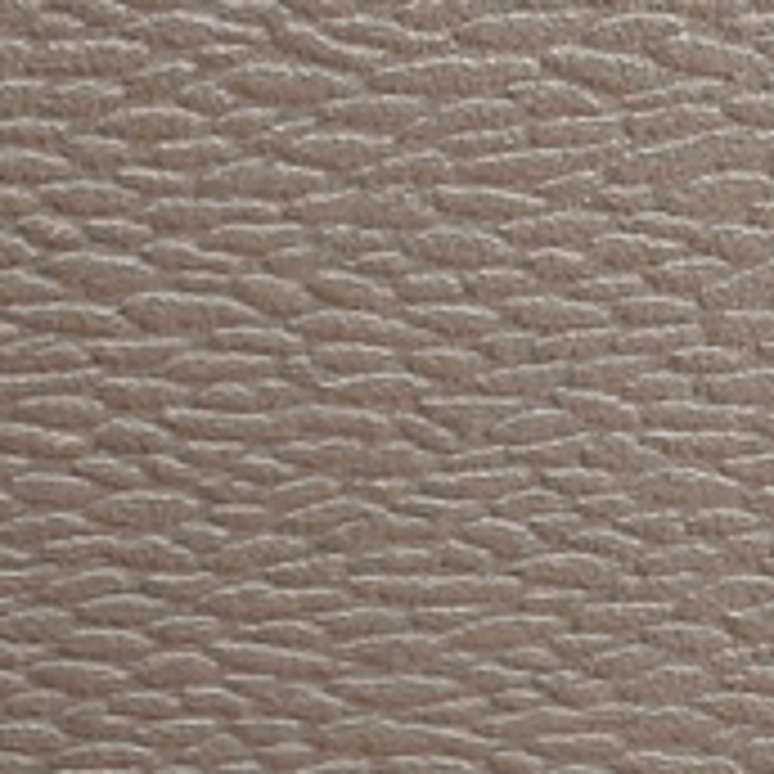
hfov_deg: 7.8
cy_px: 963
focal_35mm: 178
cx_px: -1904
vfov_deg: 9.7
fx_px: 4503
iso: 160
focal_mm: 5.59
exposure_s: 1/50
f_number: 1.8
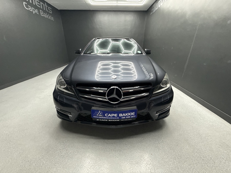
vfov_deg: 85.7
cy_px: 86
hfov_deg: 102.1
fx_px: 93
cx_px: 116
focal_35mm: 14
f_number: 2.2
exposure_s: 1/100
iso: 320
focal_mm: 2.22
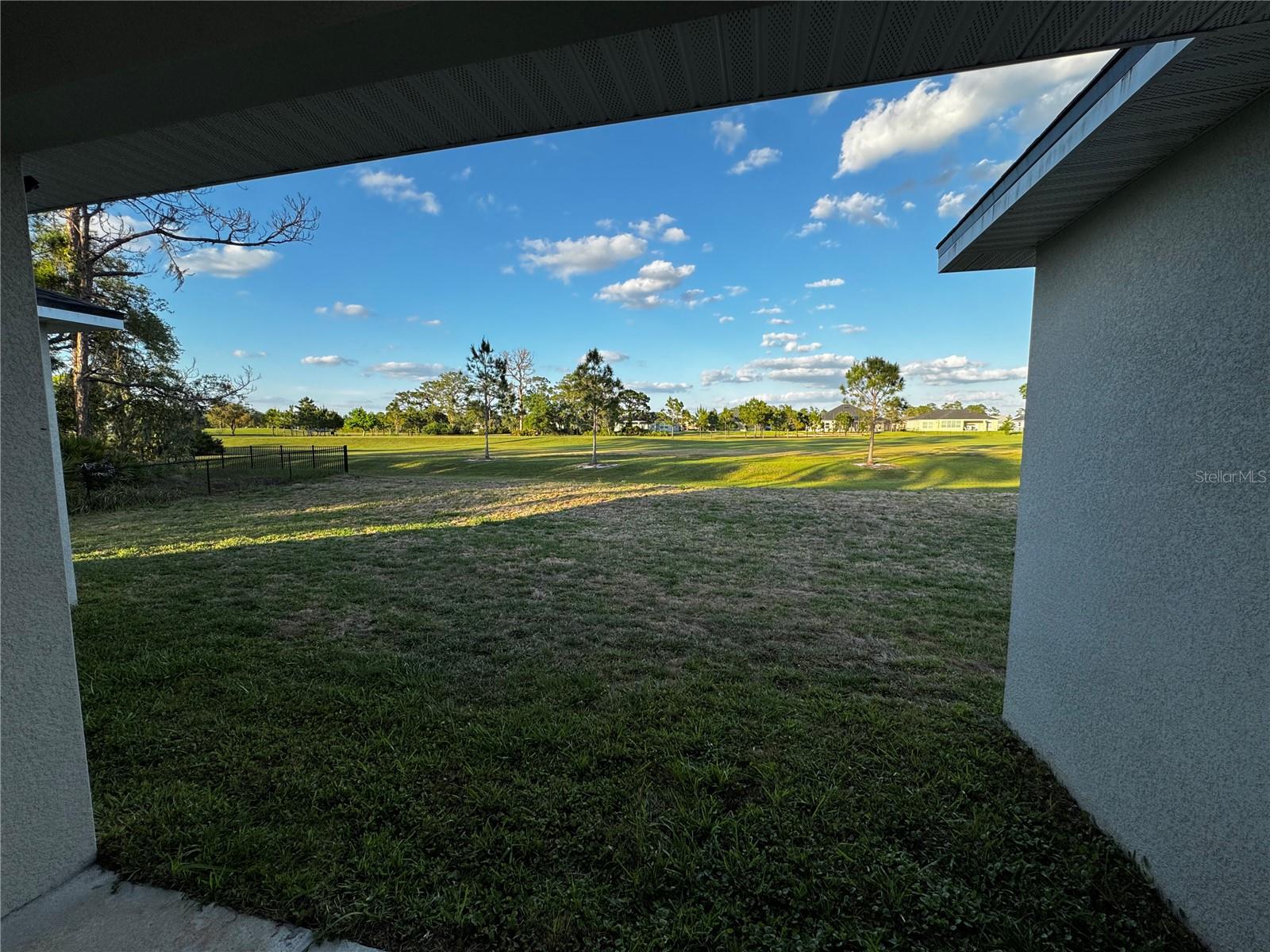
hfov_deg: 102.1
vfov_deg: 85.7
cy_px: 476
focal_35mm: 14
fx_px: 514
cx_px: 635
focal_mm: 2.22
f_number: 2.2
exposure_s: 1/741
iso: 40
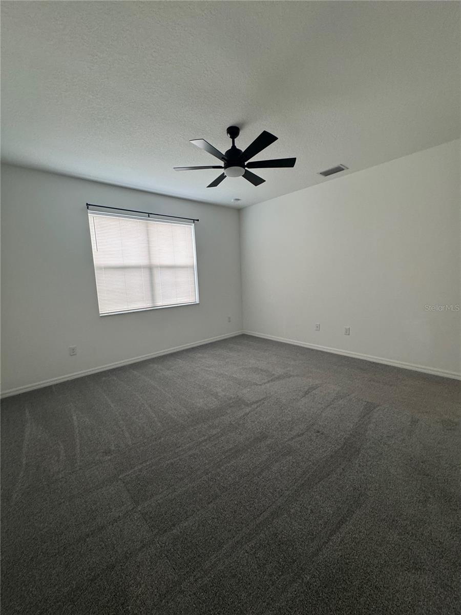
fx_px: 249
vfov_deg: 102.1
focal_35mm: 14
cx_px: 230
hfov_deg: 85.7
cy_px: 308
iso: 250
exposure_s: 1/99
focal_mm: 2.22
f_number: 2.2
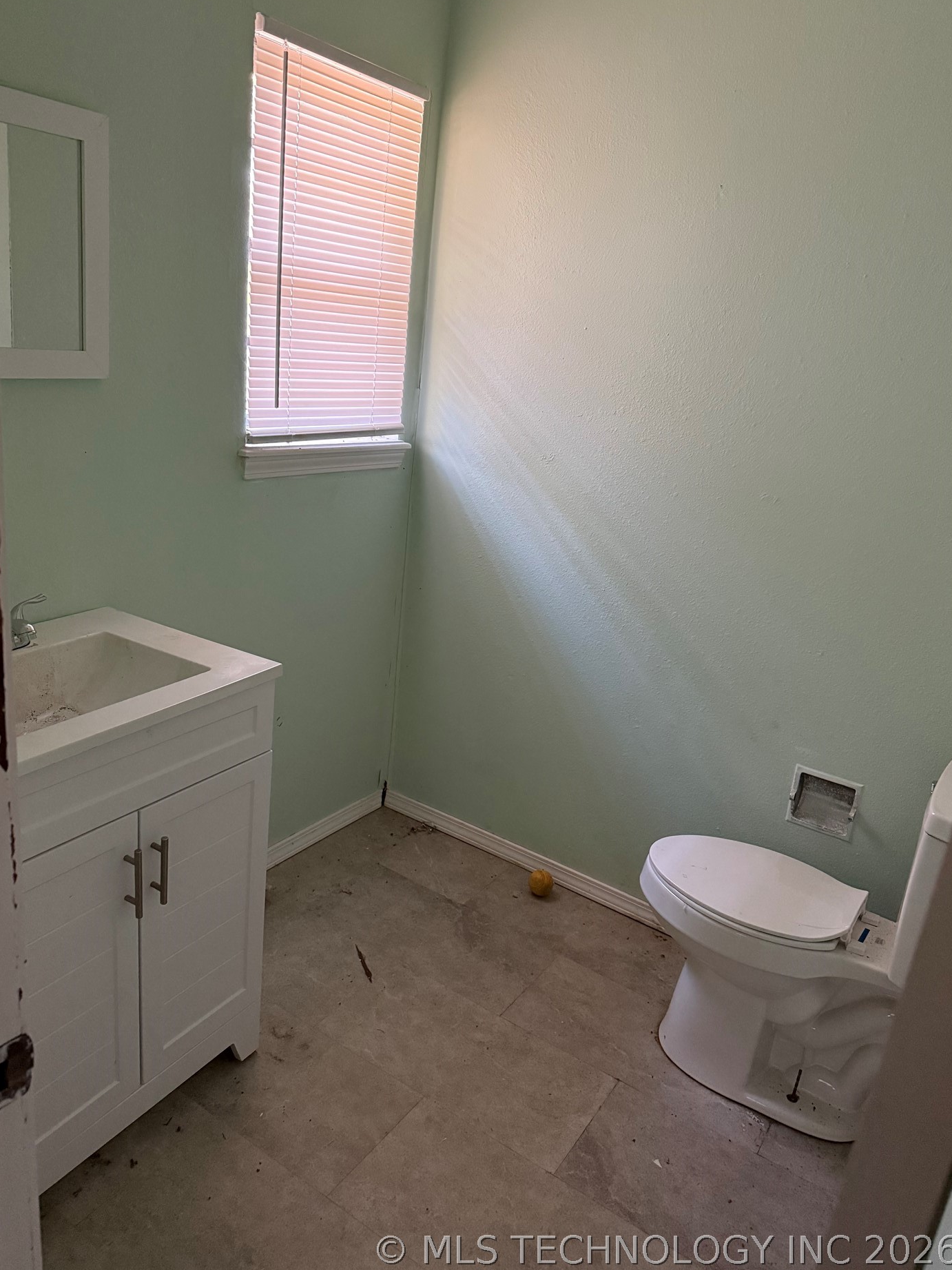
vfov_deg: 69.4
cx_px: 473
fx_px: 917
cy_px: 619
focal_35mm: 25
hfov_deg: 54.9
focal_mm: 6.76
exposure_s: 1/50
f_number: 1.78
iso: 800
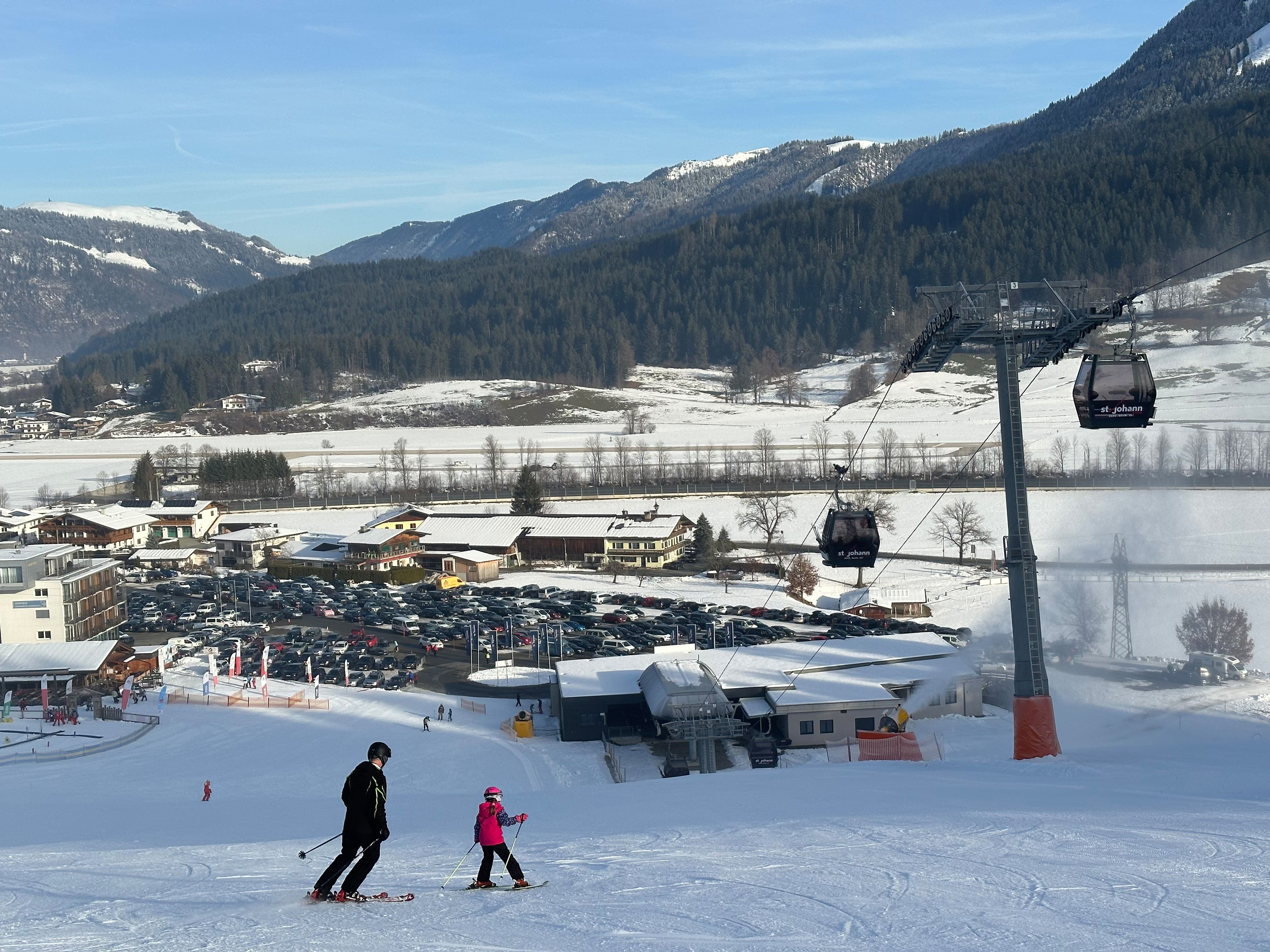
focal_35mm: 48
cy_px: 476
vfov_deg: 30.3
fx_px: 1761
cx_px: 635
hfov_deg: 39.7
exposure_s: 1/5556
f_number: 1.78
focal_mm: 6.86
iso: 64
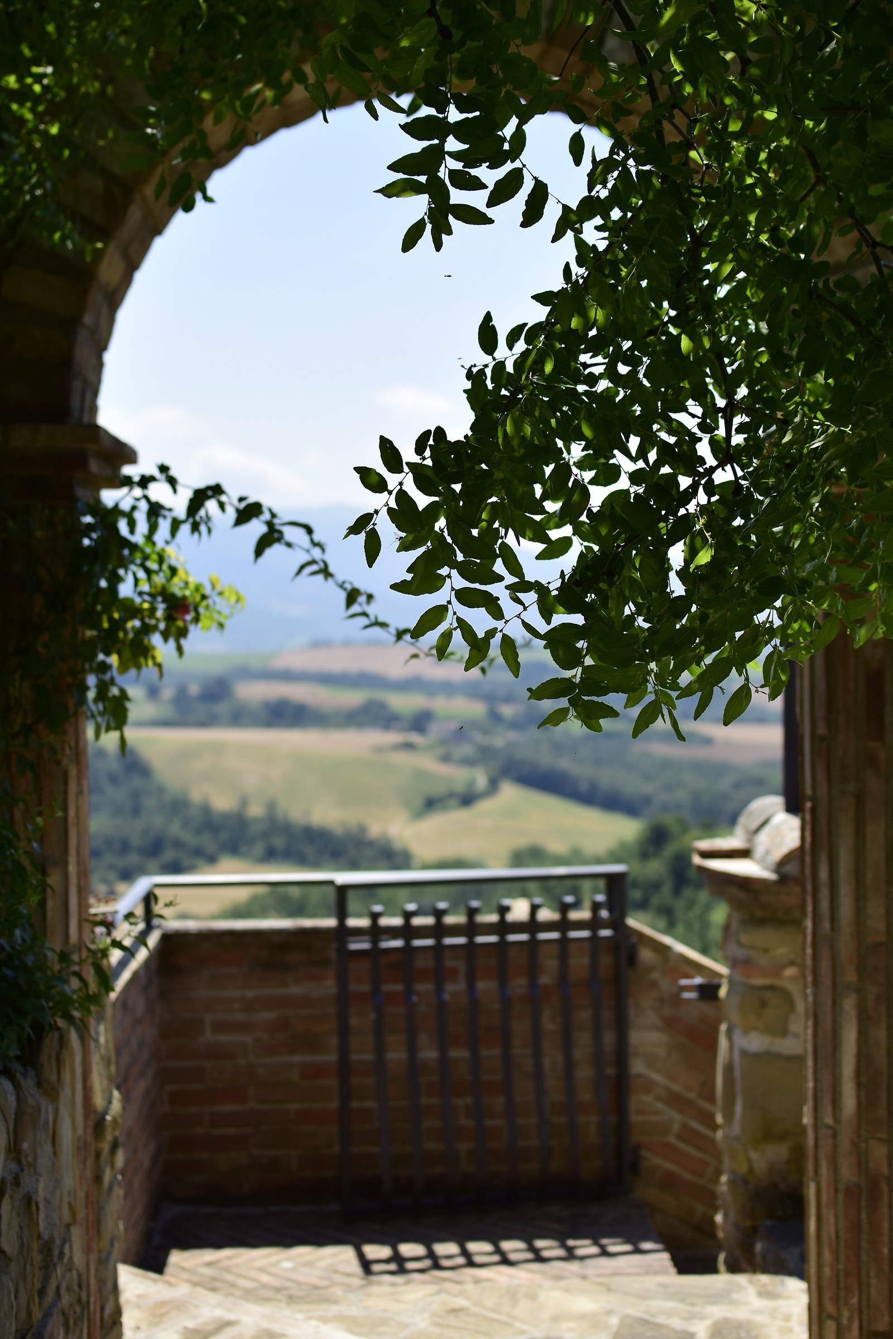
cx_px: 446
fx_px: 1953
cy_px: 670
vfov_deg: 37.9
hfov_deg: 25.8
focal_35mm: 52
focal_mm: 35
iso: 100
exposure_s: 1/1600
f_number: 3.2
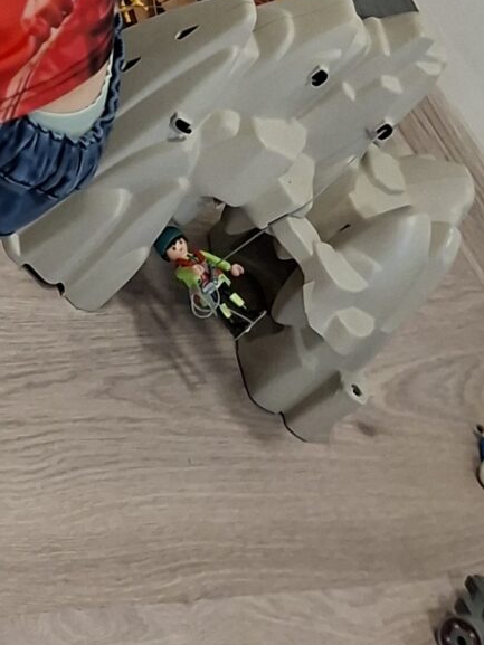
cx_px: -538
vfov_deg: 16.8
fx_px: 1901
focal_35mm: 102
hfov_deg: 12.5
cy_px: -424
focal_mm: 5.54
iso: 320
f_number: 1.8
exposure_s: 1/50
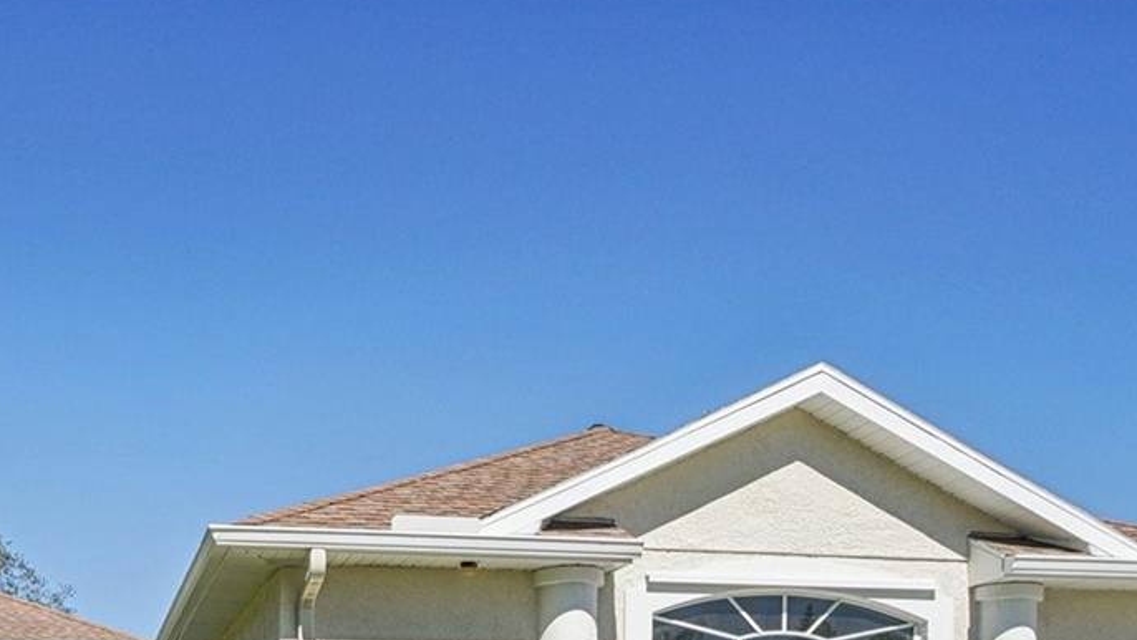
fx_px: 1327
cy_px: 872
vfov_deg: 23.4
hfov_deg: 43.8
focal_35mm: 44
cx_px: 197
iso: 100
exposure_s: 1/500
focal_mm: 12
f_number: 8
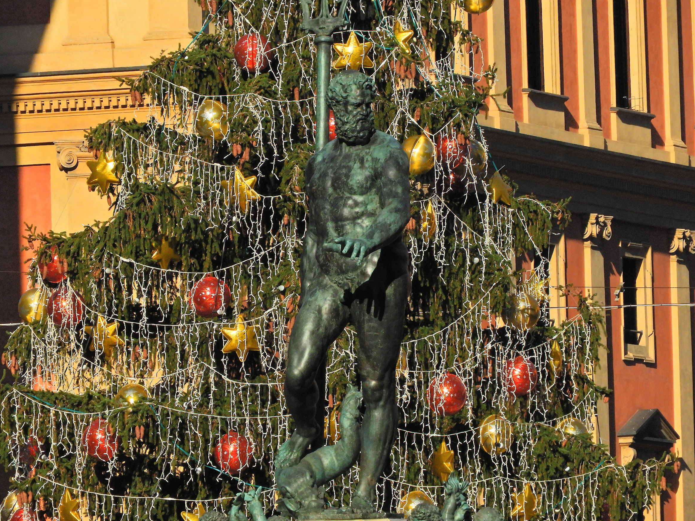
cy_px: 262
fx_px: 11324
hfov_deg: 3.5
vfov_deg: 2.6
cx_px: 345
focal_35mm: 564
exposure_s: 1/1600
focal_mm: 98.5
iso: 200
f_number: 7.1
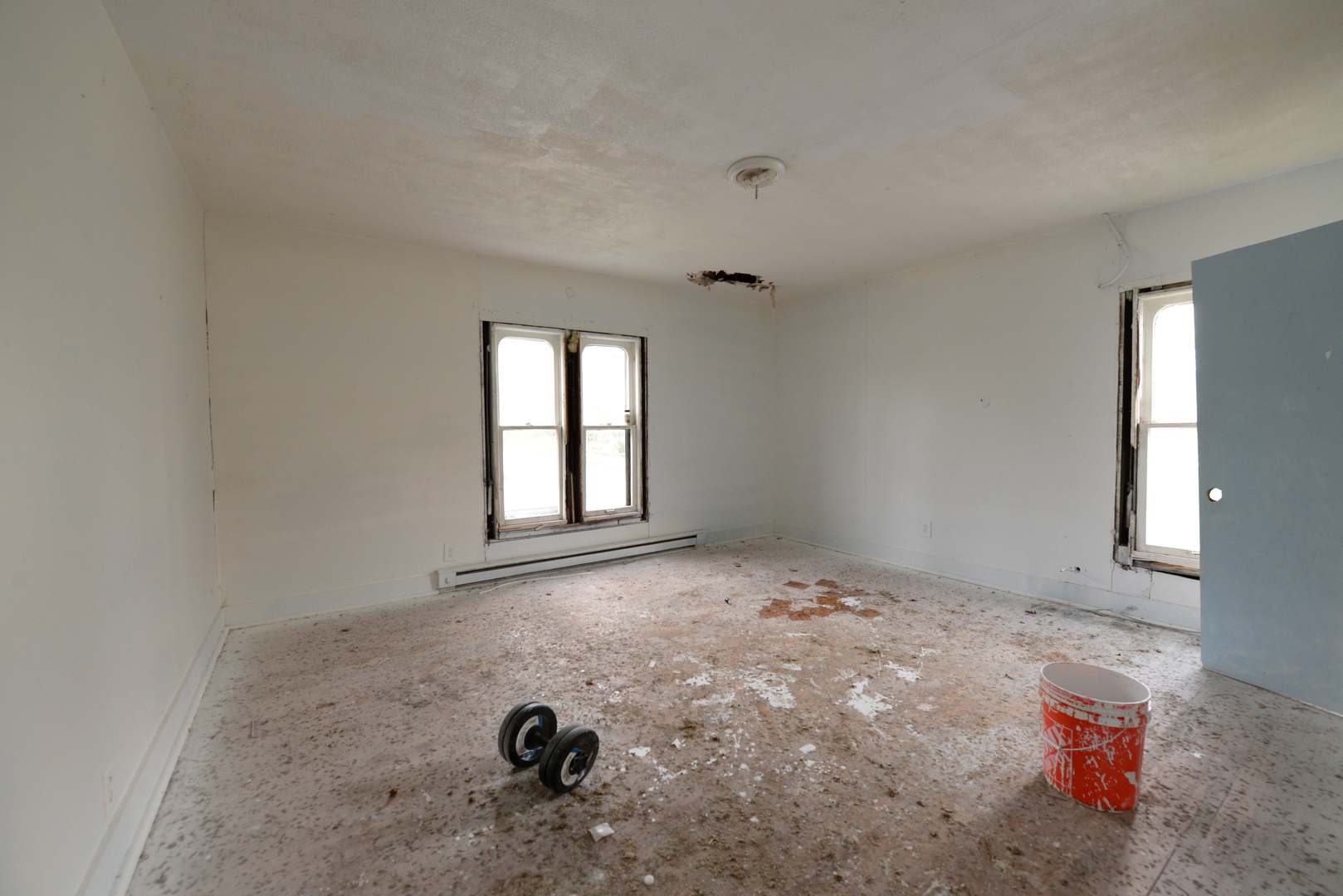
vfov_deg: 81.3
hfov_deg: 104.2
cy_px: 448
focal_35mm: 14
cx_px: 672
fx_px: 522
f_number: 5.6
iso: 1250
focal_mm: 14
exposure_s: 1/60
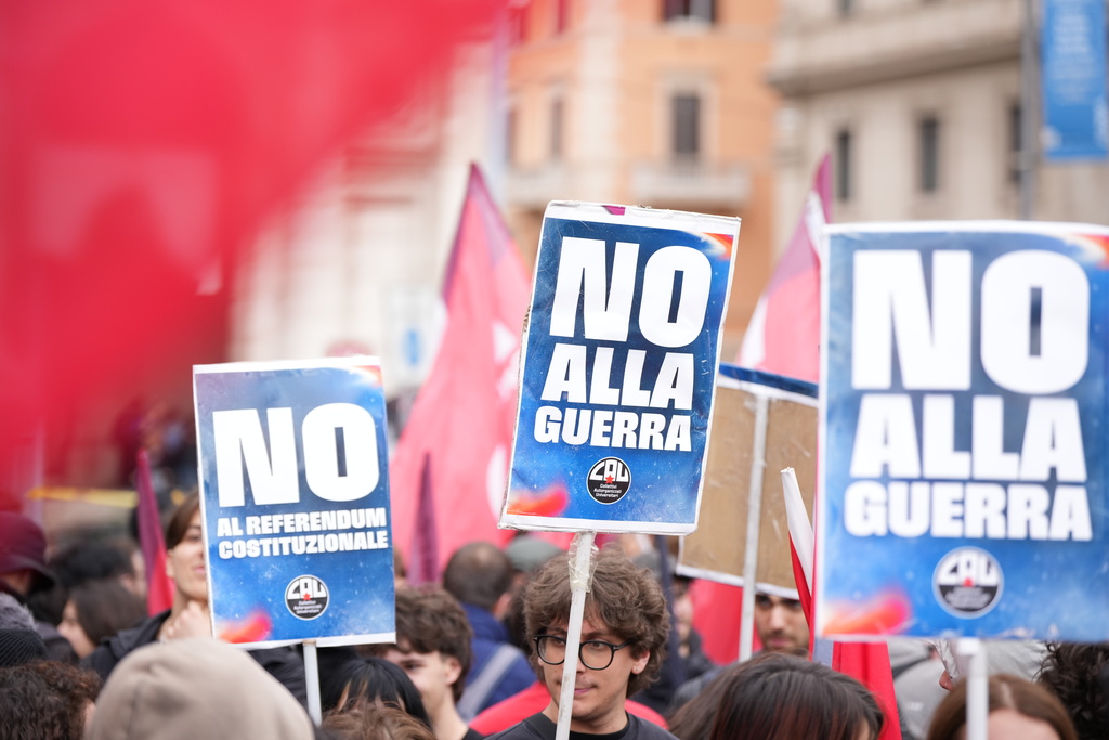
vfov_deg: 12.5
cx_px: 554
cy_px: 370
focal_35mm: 110
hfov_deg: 18.6
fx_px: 3389
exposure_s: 1/1000
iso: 500
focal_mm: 110
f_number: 2.8
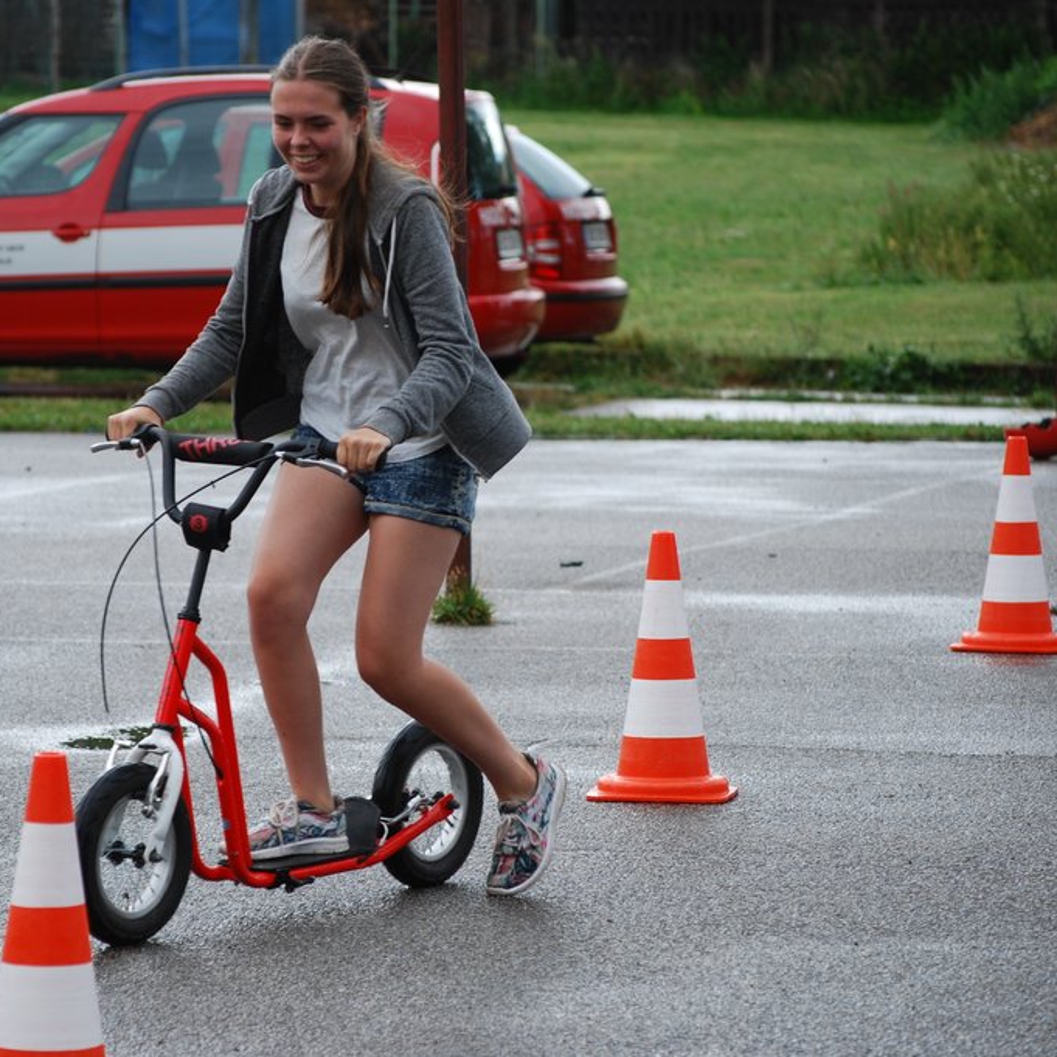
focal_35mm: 202
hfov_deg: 8.7
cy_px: 529
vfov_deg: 8.7
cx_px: 413
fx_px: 6966
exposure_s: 1/320
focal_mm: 105
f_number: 4.8
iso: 200
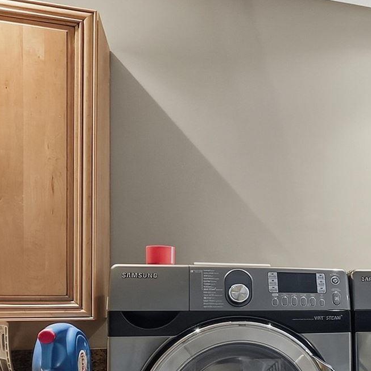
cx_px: 505
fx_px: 679
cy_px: 297
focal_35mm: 56
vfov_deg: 29.8
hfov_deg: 25.5
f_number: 9
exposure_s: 1/10
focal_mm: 14
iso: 100
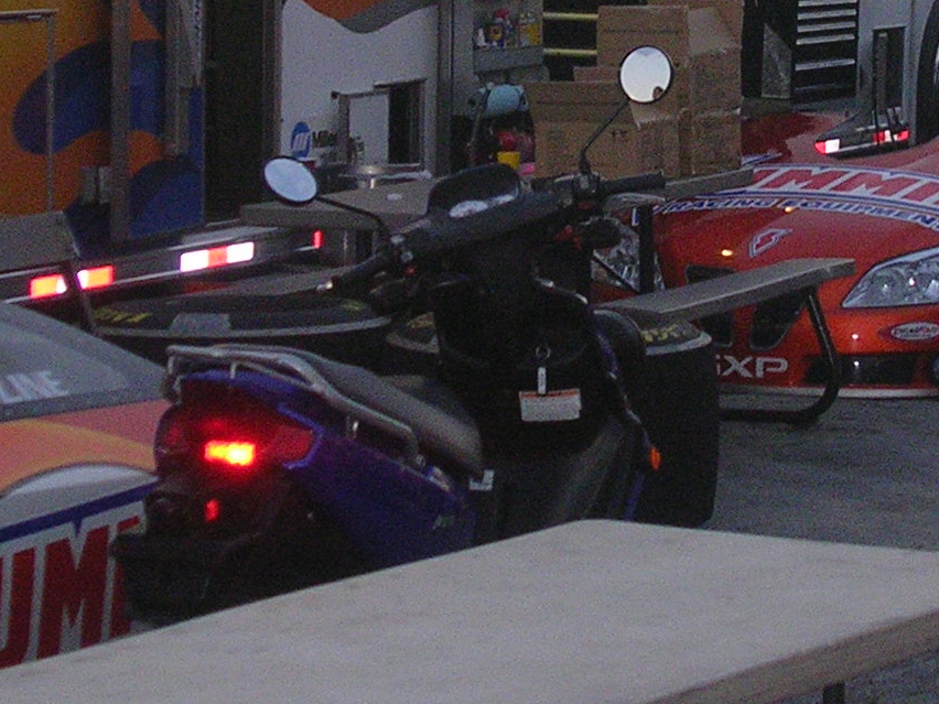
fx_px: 4367
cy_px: 7
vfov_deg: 9.2
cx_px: 665
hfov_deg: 12.2
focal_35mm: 161
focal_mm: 10.2
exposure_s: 1/60.1
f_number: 3.6
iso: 157
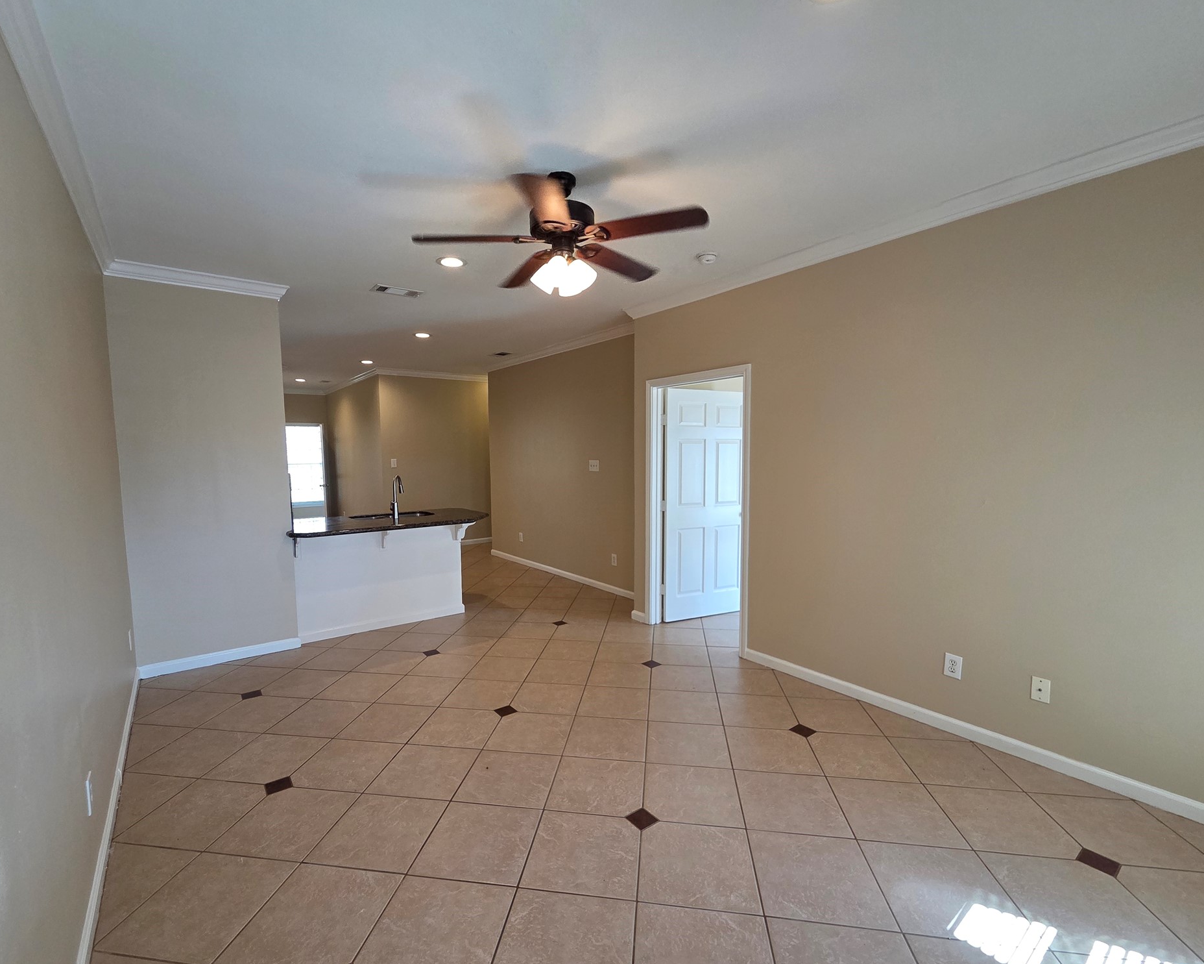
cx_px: 586
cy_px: 494
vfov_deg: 88.0
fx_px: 499
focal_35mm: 14
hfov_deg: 100.7
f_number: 2.2
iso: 200
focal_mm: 2.2
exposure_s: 1/120
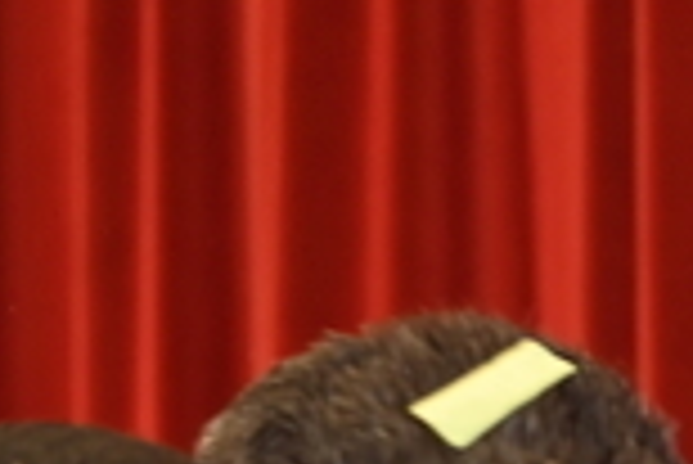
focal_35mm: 306
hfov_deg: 6.7
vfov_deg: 4.4
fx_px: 5896
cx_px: 90
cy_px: 1083
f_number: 4
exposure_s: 1/60
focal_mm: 59
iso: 1400
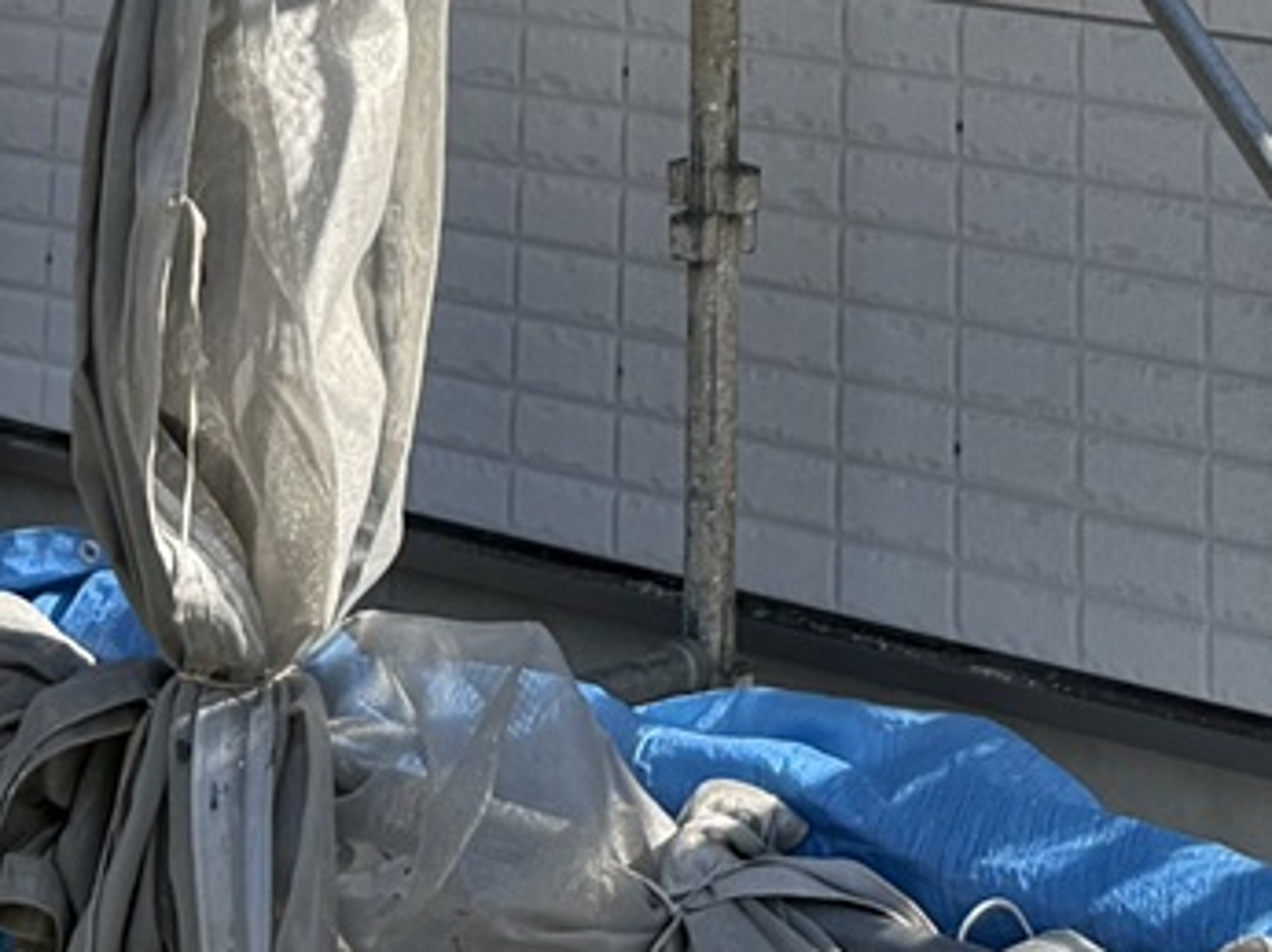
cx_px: 767
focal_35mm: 119
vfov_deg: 10.7
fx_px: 4370
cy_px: -1307
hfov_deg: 16.5
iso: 100
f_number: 1.78
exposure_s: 1/3021
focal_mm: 6.76
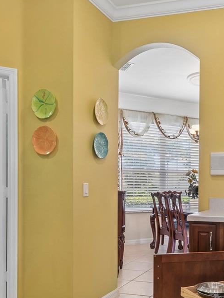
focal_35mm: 35
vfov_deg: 51.8
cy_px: 194
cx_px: 205
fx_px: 302
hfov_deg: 37.8
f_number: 7.1
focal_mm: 10
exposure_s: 1/5
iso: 100
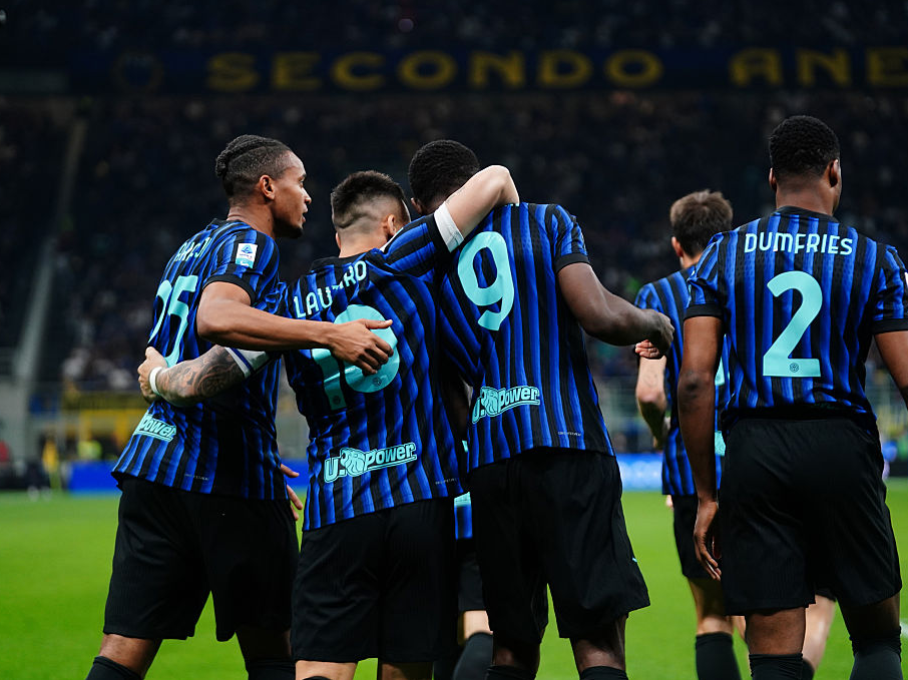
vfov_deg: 10.8
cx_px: 490
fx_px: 3593
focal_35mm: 137
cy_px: 339
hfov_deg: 14.4
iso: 2000
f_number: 3.2
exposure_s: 1/1250
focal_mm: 126
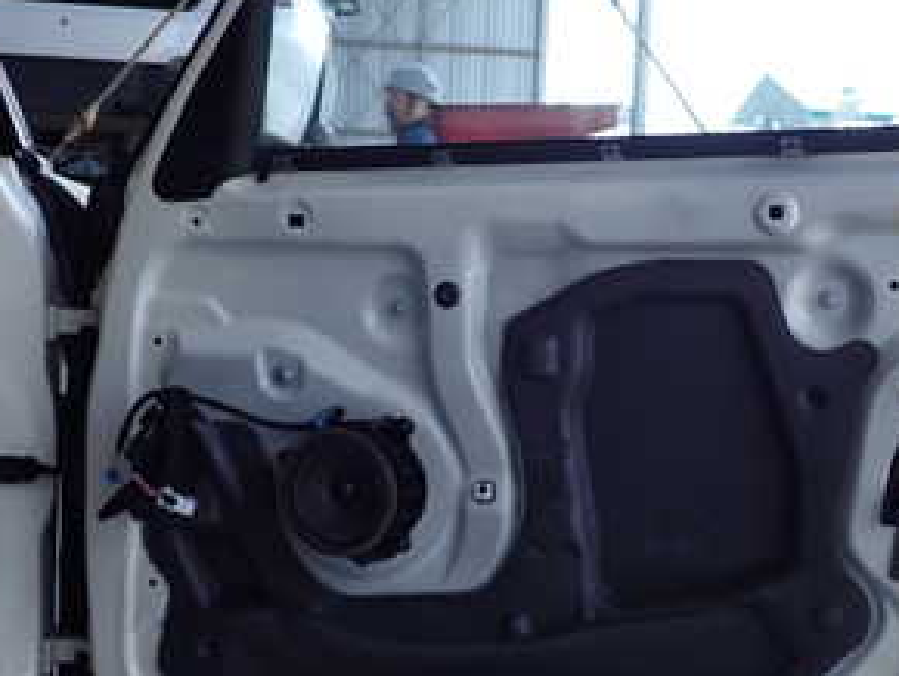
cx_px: 533
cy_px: 264
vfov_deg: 23.6
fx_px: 1612
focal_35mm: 62
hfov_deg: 31.1
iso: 100
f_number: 2.3
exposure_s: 1/400
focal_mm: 5.4
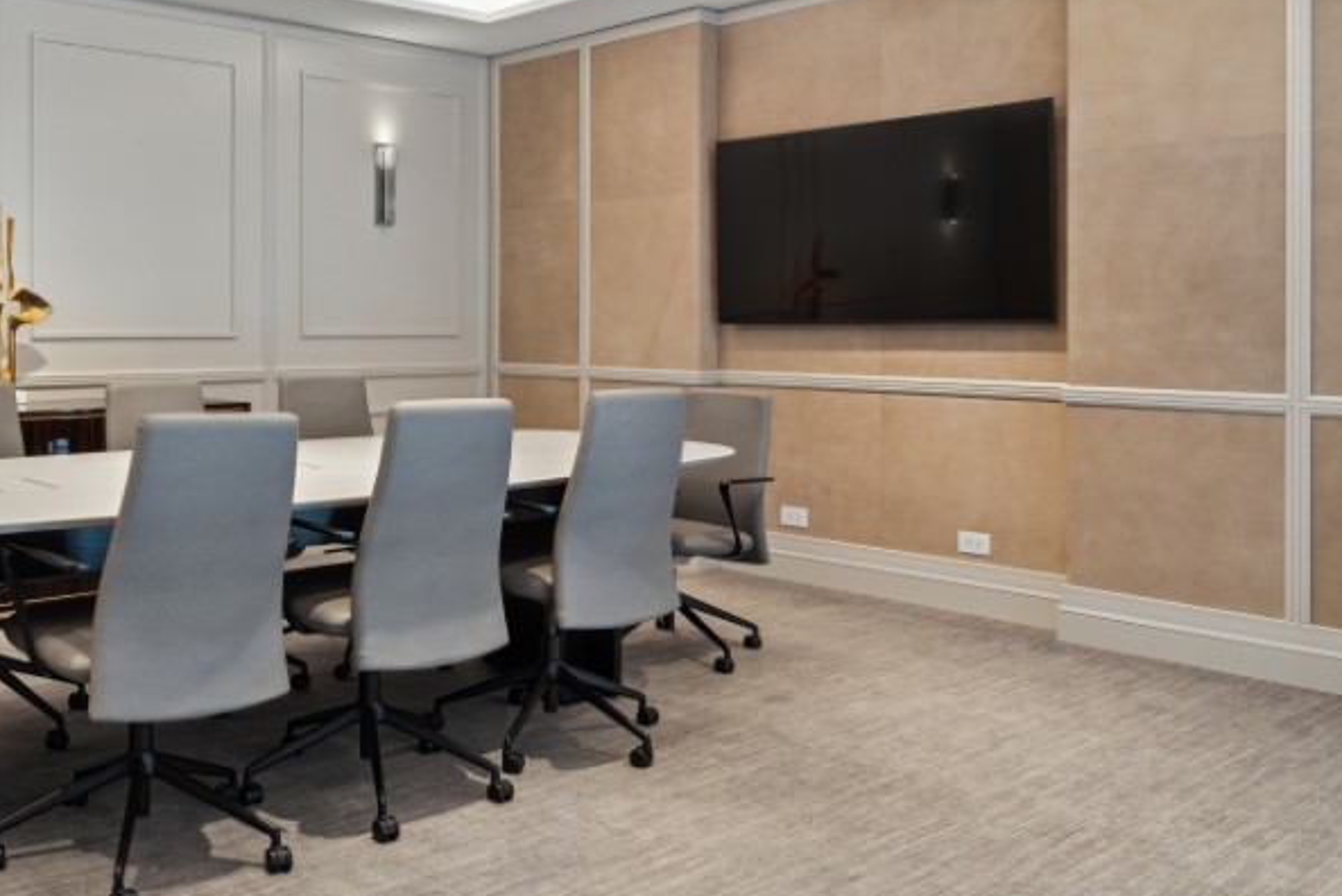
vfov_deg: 39.7
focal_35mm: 33
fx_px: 1231
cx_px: 306
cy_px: 333
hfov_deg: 54.0
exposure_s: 1/8
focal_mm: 17
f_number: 8
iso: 320
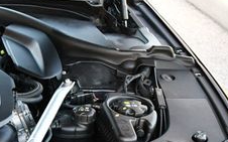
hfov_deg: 18.3
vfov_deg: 12.4
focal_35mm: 104
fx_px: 646
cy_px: 154
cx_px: -89
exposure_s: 1/200
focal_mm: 18
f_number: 3.5
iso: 800
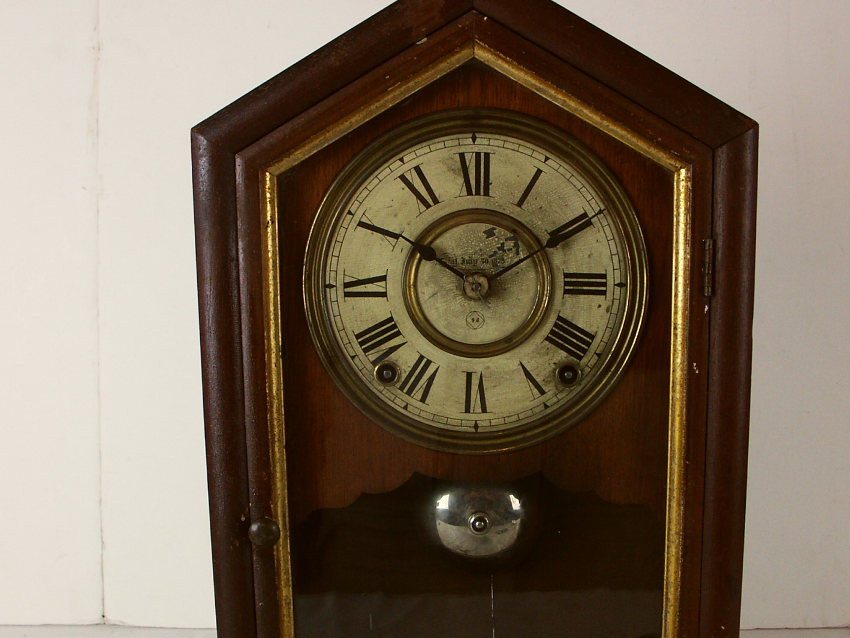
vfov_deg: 32.8
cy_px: 389
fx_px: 1081
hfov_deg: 42.8
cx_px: 483
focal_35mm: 44
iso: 100
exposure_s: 1/60
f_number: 3.5
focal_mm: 7.71
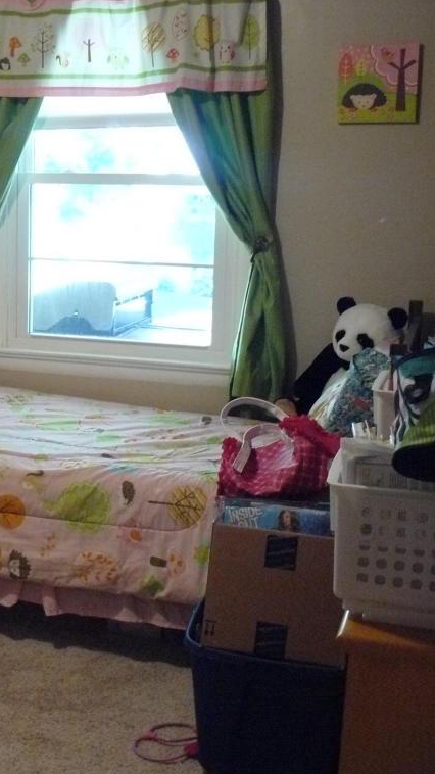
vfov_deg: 39.2
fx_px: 1088
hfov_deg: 21.2
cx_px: -70
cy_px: 386
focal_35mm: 53
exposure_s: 1/15
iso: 400
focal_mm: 6
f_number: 2.8
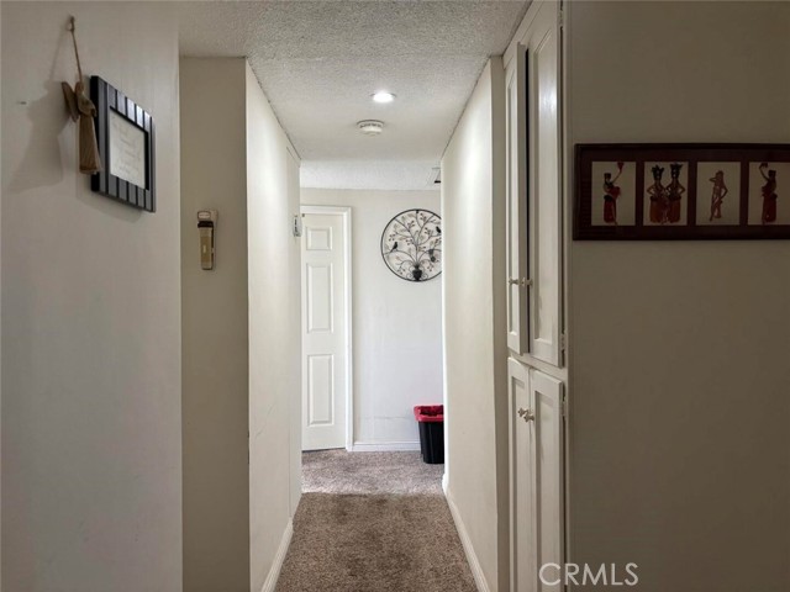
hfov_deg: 67.3
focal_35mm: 26
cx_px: 395
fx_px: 593
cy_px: 296
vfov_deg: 53.1
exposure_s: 1/60
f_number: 1.6
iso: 160
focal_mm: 5.96
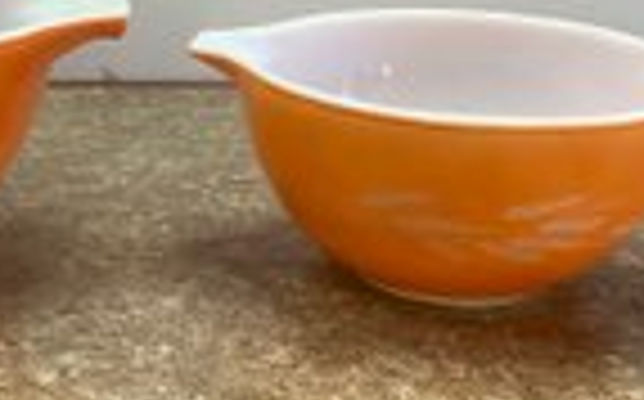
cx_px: 34
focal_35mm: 79
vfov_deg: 16.4
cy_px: 137
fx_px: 1385
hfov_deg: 25.2
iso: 64
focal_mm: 3.3
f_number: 2.4
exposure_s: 1/60
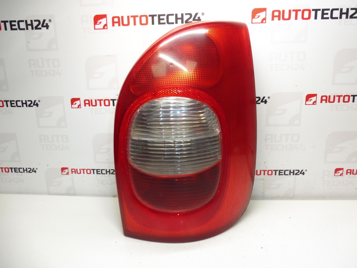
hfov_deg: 71.6
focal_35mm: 24
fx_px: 248
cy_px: 134
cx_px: 178
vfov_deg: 56.8
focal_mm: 4.3
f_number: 3.5
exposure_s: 1/60
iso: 200
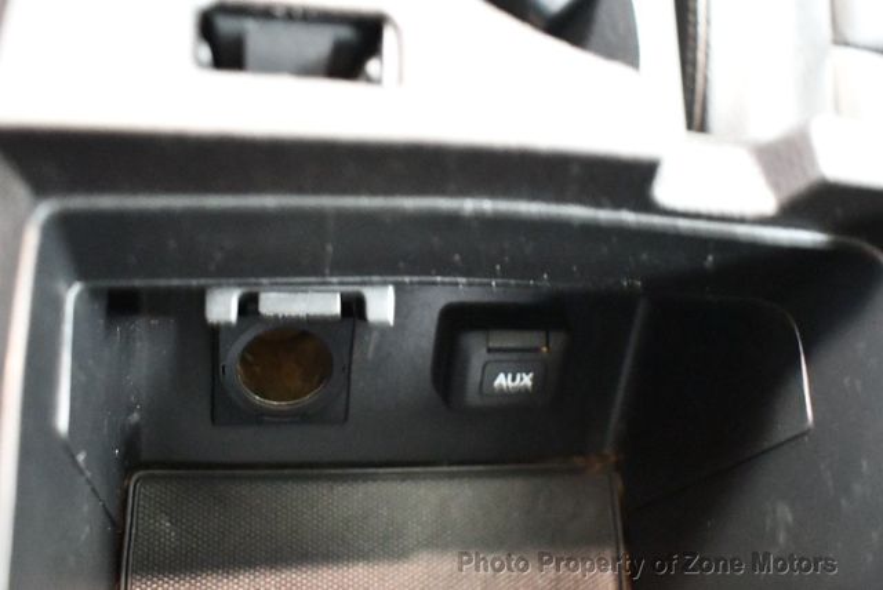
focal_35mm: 36
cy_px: 295
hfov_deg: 53.1
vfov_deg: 36.9
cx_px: 442
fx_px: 884
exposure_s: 1/13
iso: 12800
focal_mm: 18
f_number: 3.5
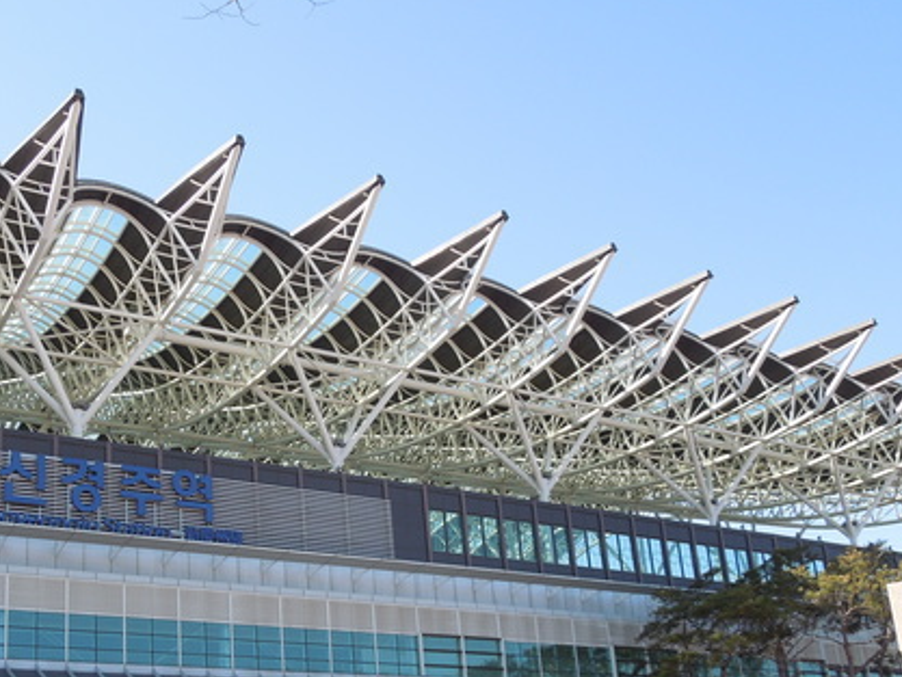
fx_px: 1095
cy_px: 535
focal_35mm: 42
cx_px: 324
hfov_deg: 44.3
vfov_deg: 33.4
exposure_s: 1/400
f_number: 3.3
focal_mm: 4.5
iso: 100
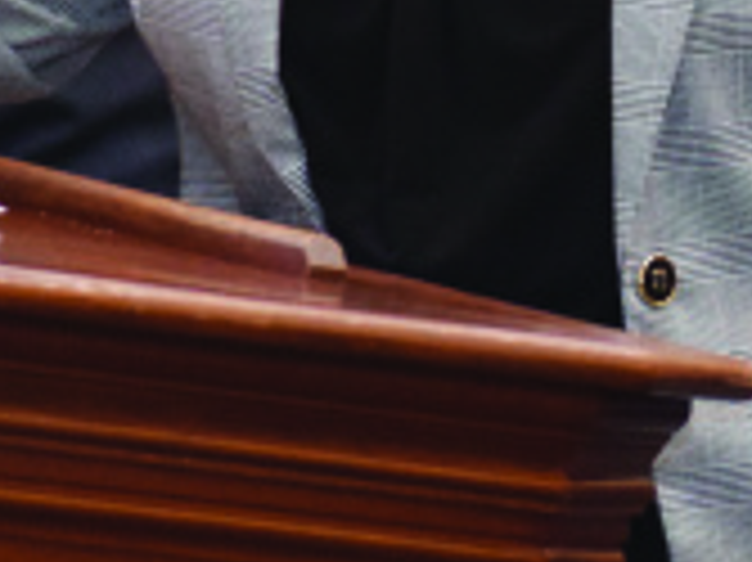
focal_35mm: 762
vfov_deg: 1.9
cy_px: -281
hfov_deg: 2.6
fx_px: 16542
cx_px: 946
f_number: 4.8
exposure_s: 1/60
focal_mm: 110
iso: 2500
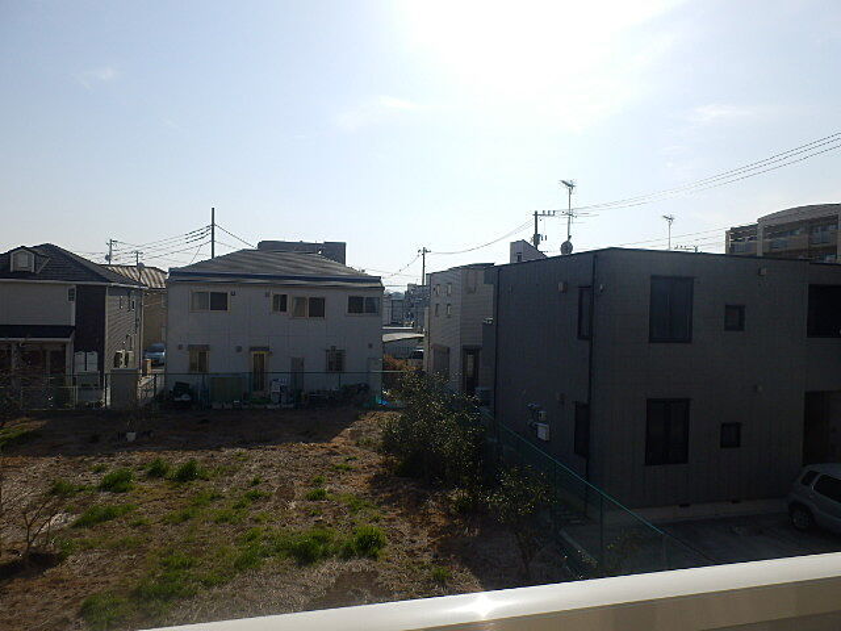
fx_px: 583
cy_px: 316
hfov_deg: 71.6
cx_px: 420
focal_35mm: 24
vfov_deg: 56.8
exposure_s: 1/500
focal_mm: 4.2
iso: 125
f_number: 7.9
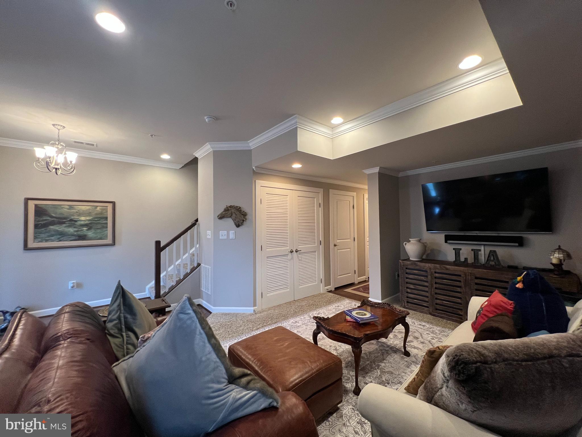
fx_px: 219
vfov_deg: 89.9
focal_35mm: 13
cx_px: 291
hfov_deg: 106.2
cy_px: 218
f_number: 1.8
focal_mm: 1.57
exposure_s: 1/91
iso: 250
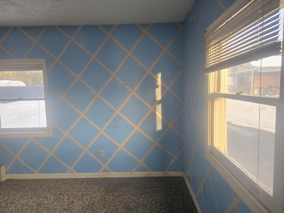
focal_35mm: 23
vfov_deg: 58.9
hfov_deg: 73.9
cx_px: 142
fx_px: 189
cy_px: 106
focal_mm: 6.3
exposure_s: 1/120
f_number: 1.7
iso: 320
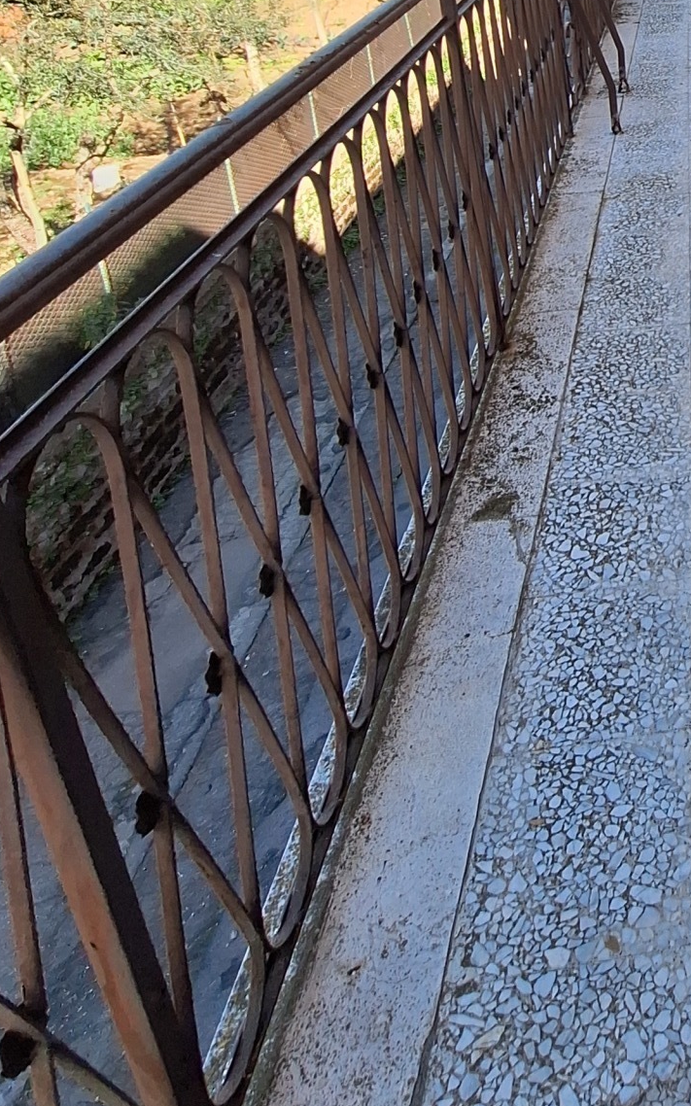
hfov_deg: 32.8
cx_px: 845
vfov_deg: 53.5
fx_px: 934
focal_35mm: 31
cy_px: 110
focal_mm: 1.74
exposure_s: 1/568
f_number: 2.2
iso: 40
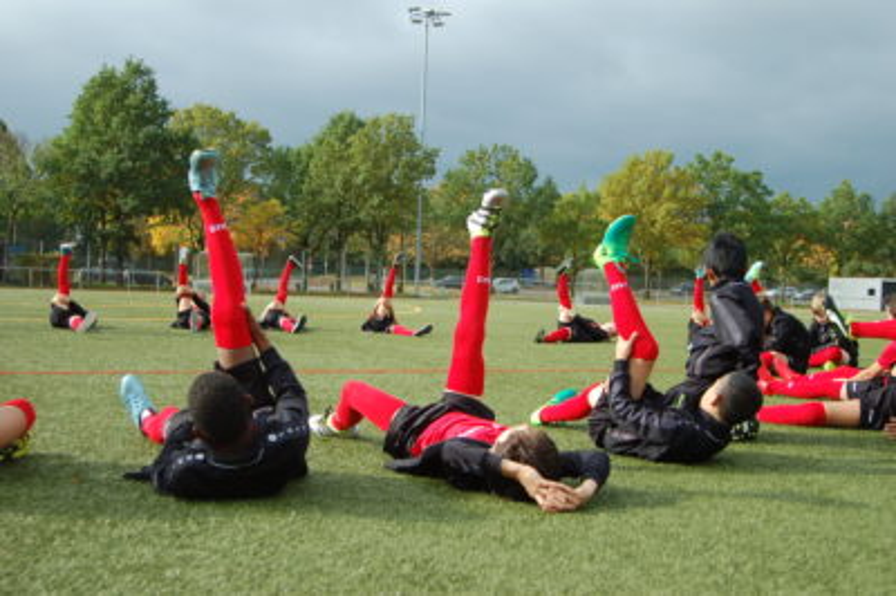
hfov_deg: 46.4
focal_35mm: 42
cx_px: 448
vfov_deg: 31.8
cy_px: 298
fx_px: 1044
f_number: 4
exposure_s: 1/1000
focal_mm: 28
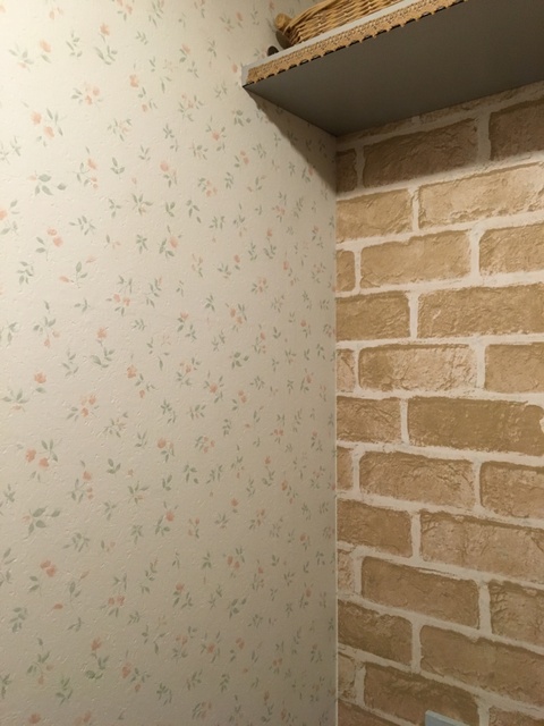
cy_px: 363
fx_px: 608
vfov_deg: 61.7
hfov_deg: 48.2
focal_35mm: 29
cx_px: 272
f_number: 2.2
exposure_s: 1/30
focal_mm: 4.15
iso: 160
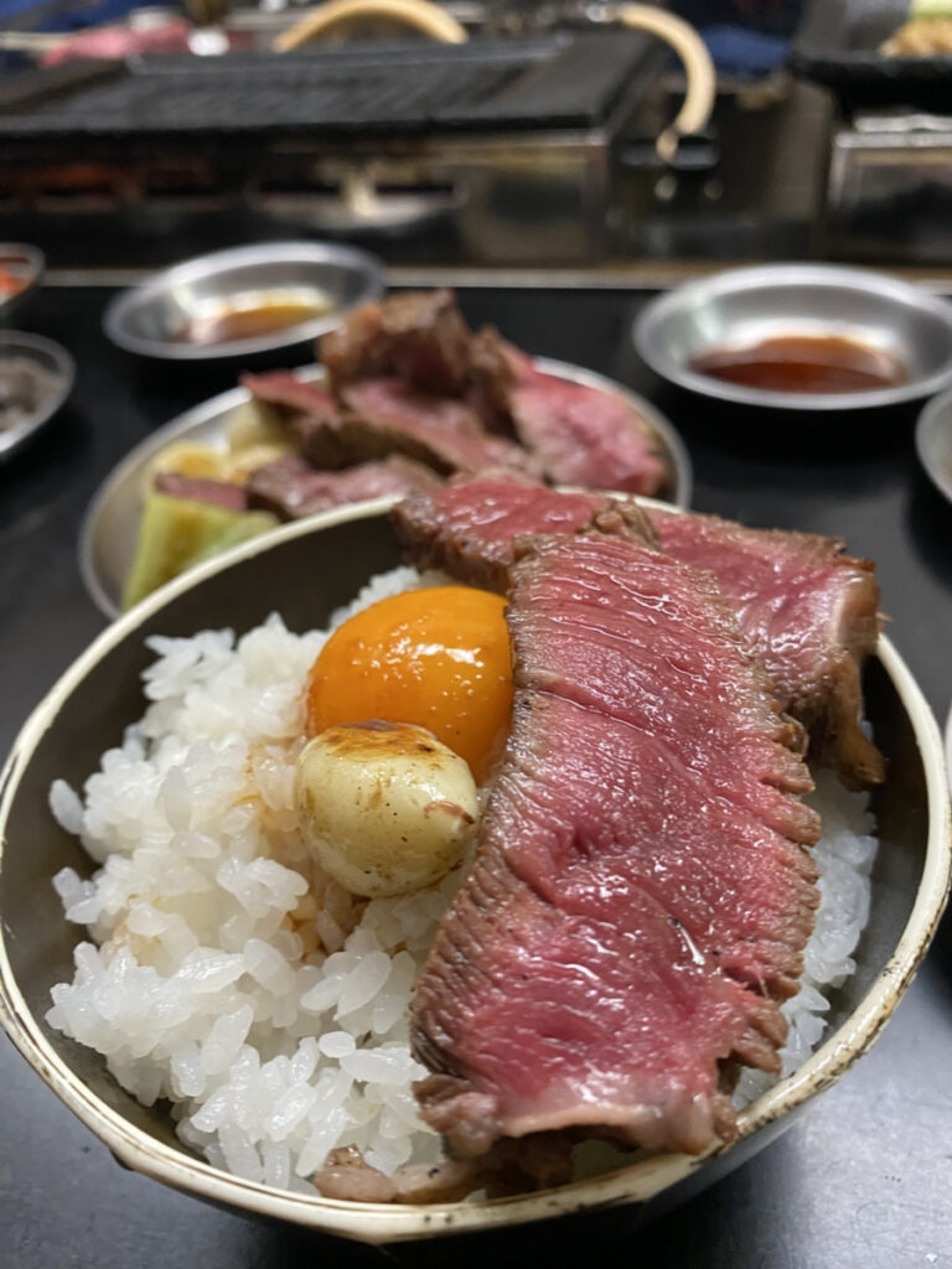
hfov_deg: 54.9
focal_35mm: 25
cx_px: 476
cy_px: 634
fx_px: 917
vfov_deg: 69.4
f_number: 1.8
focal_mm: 4.25
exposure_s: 1/60
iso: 320
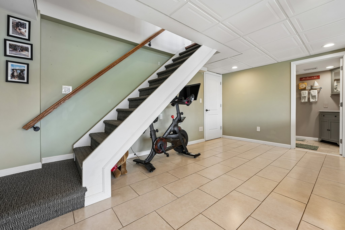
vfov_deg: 81.2
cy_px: 115
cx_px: 172
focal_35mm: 14
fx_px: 134
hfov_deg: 104.3
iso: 160
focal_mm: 14
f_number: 8
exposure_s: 1/8
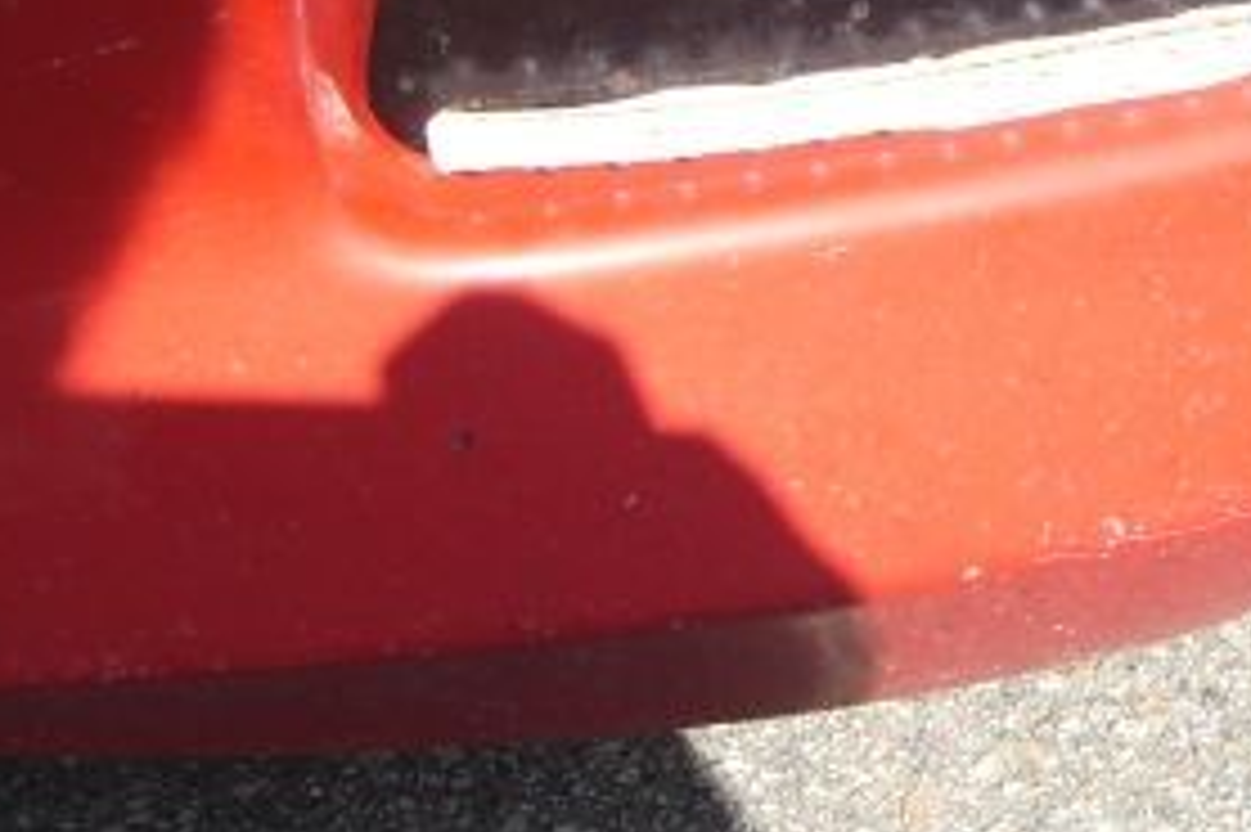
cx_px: 954
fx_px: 3160
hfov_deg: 22.2
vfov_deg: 14.7
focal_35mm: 91
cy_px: -54
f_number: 4
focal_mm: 7.9
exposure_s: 1/320
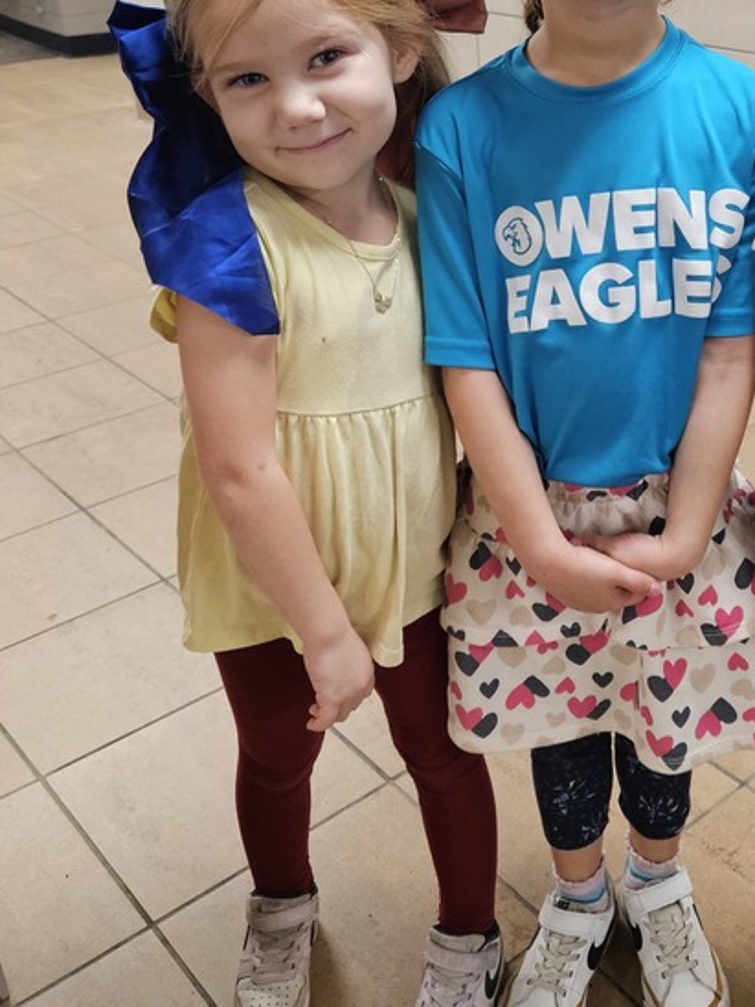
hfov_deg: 32.5
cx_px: 623
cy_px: 336
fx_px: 1250
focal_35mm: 43
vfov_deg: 43.2
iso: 640
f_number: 1.8
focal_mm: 5.4
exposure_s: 1/120
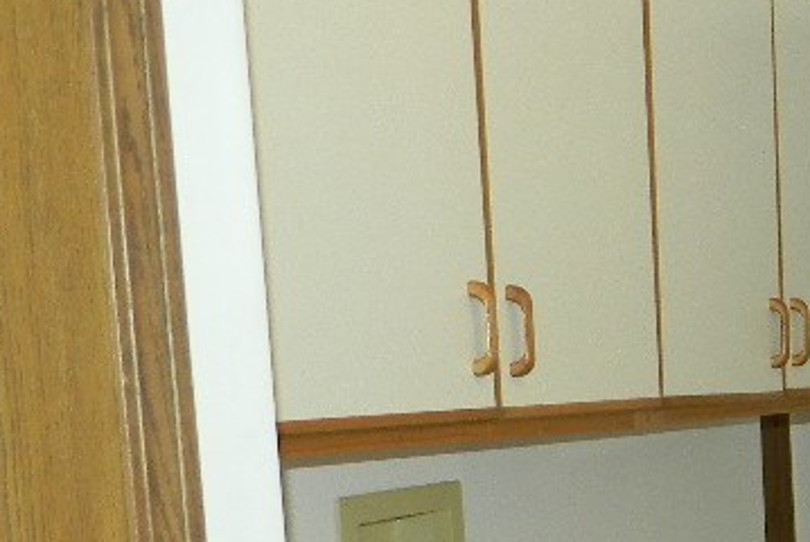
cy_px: 619
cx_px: 1128
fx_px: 1869
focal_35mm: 83
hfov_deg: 21.5
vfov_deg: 16.0
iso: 200
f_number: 3.5
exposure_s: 1/26
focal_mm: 5
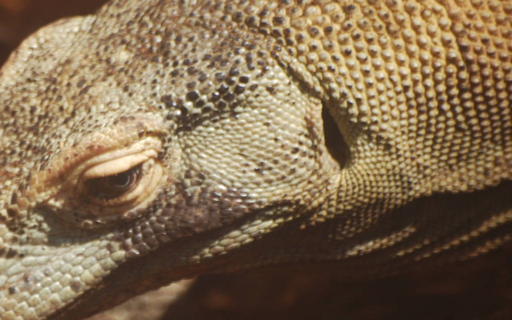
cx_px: 119
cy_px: 178
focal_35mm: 728
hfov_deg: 2.9
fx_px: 10160
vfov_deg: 1.8
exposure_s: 1/500
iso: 280
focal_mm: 300
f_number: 5.6
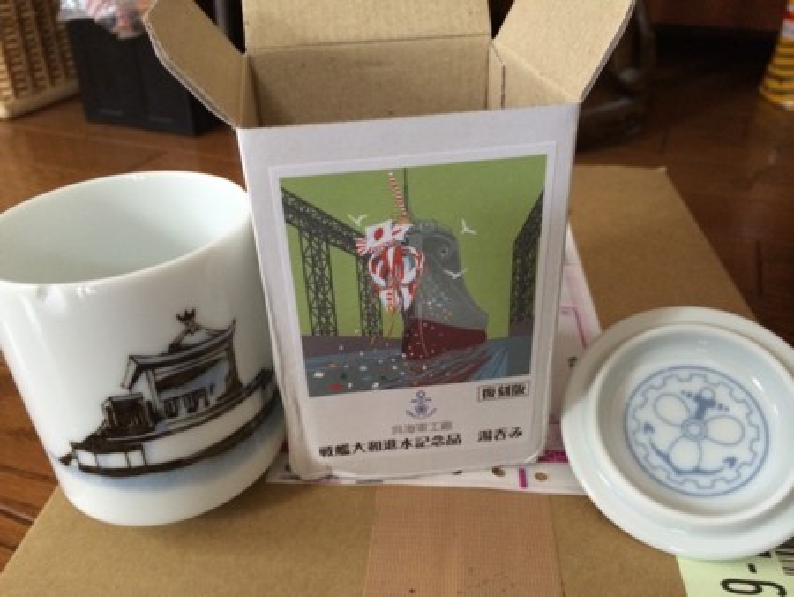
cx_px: 397
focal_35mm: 30
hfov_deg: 59.9
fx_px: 688
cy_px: 298
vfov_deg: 46.8
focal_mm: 4.12
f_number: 2.2
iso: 320
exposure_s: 1/15
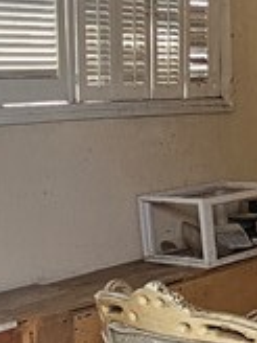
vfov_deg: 24.1
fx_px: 802
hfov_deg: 15.9
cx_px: 443
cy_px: 192
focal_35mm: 81
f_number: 2.2
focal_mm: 2.2
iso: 80
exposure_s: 1/77
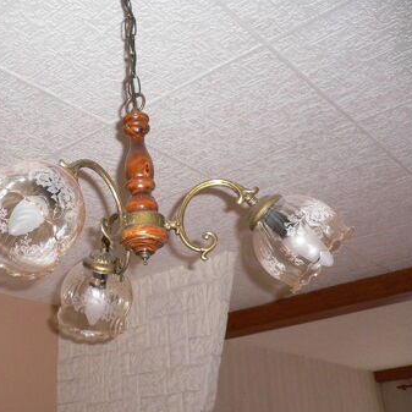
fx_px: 592
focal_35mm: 44
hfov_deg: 37.7
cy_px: 212
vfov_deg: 38.3
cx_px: 122
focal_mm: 5.8
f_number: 2.8
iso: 150
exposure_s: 1/60
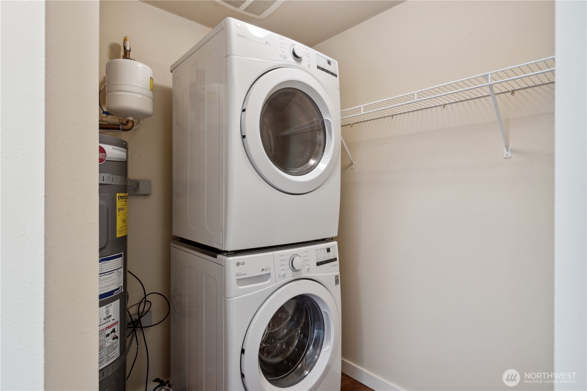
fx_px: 310
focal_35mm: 19
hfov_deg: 86.9
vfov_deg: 64.6
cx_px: 294
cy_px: 196
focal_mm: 19
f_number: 8
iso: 200
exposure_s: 1/2
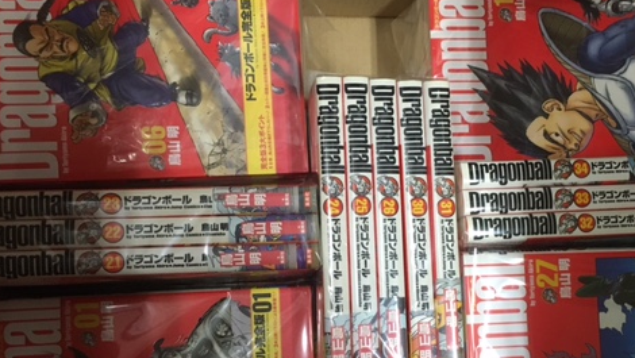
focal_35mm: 43
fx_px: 724
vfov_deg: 27.5
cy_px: 253
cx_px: 380
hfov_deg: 47.1
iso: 250
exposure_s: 1/33
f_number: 2.2
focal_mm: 4.15
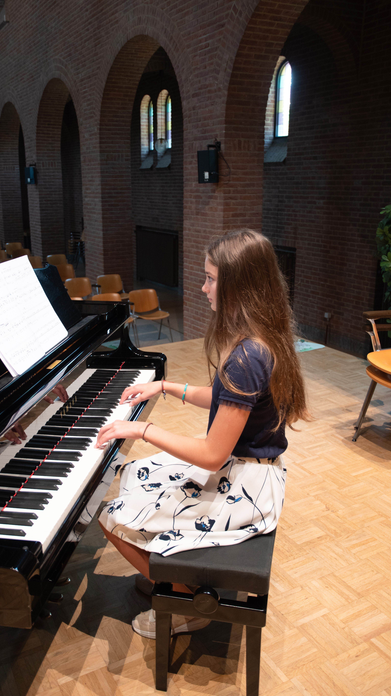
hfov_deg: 38.8
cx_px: 155
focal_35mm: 30
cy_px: 342
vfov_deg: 64.3
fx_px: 553
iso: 500
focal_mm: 19
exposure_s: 1/125
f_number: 2.8
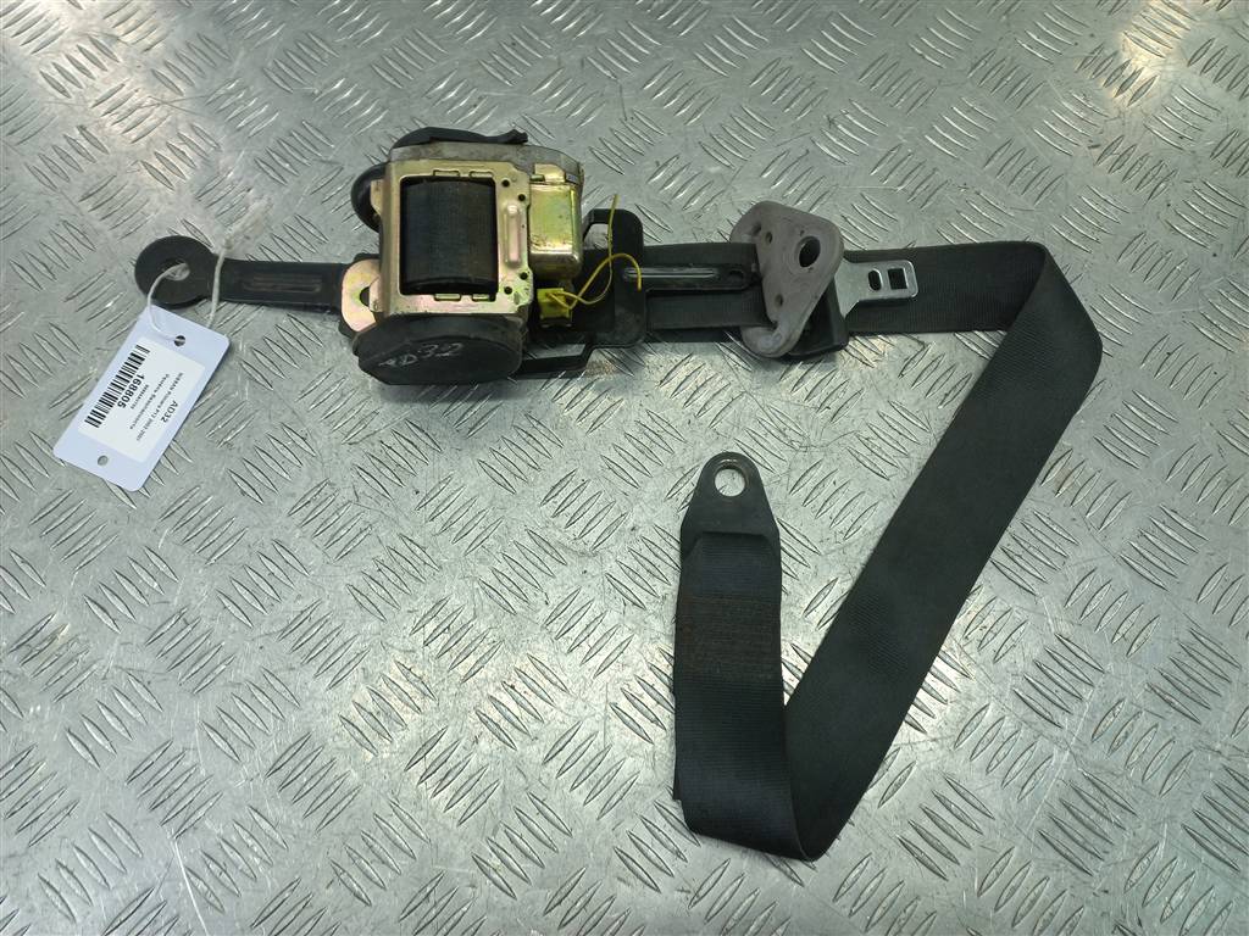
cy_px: 468
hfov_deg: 69.4
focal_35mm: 25
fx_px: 902
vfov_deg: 54.9
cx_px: 624
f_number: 1.8
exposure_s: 1/50
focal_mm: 4.6
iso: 50
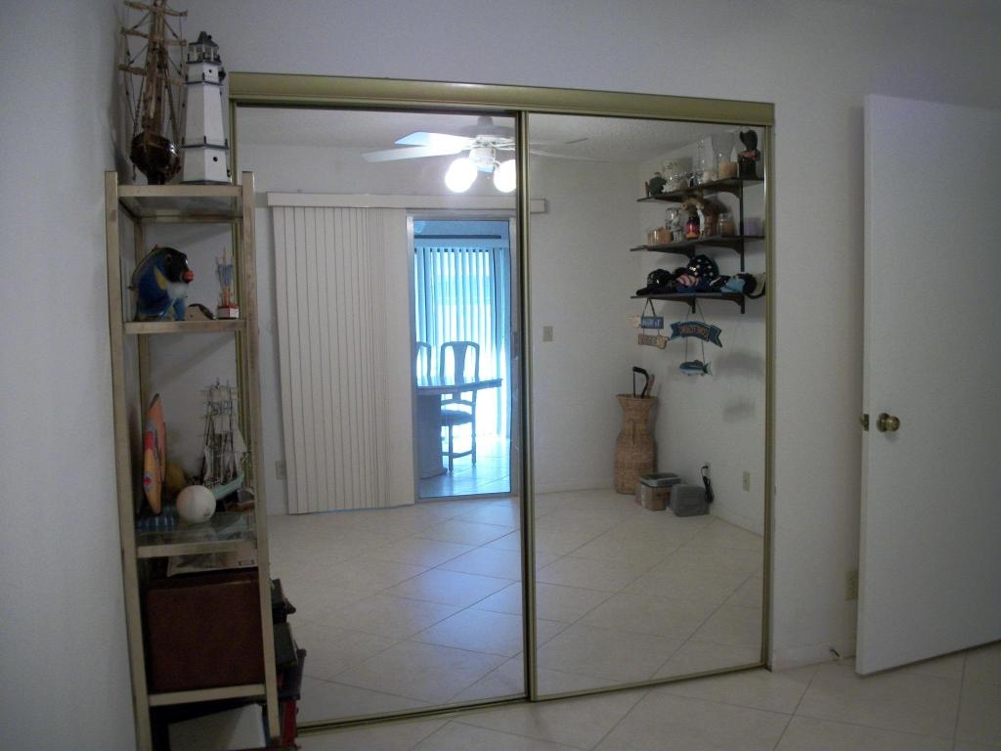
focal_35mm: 32
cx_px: 500
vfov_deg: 44.2
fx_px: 925
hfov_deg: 56.8
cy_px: 376
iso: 160
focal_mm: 5.7
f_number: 2.9
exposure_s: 1/25
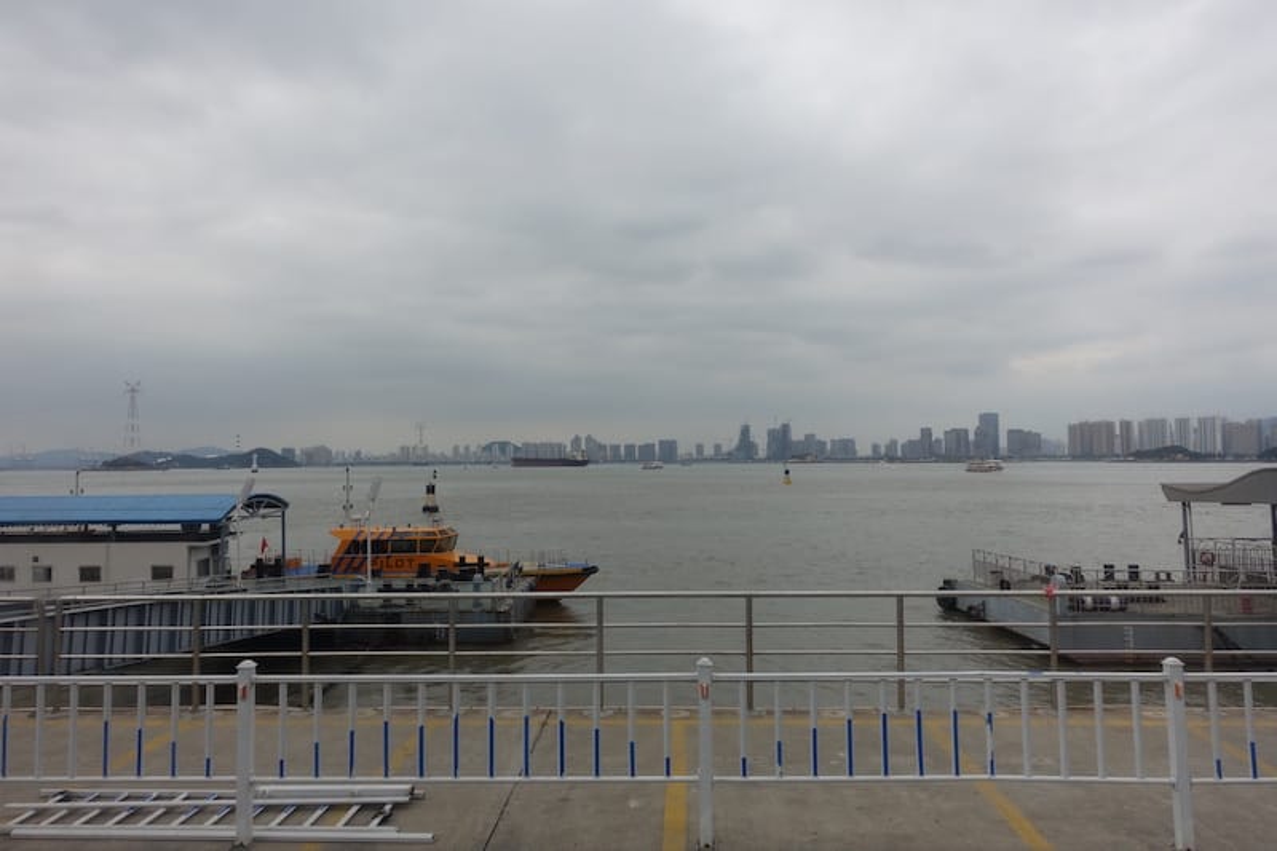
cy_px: 426
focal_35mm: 24
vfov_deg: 53.1
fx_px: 851
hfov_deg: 73.8
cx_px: 638
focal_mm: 8.8
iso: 125
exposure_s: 1/640
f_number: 5.6
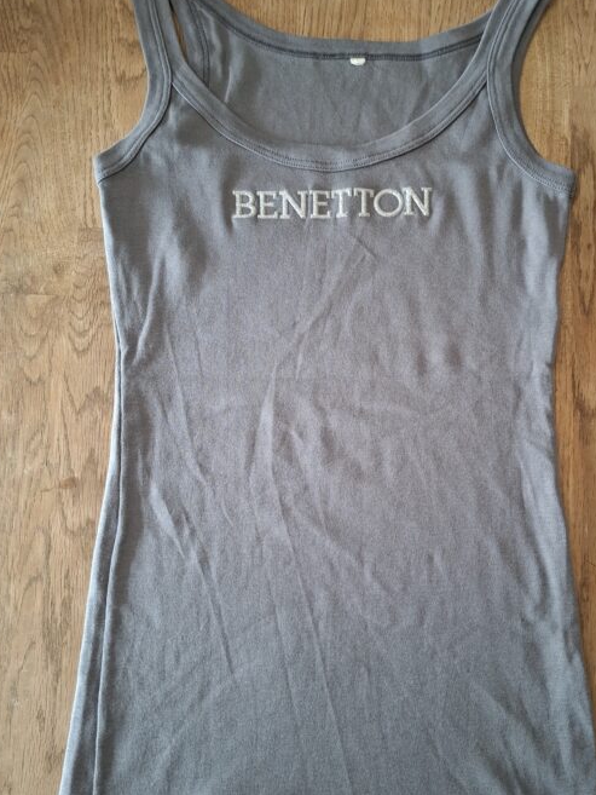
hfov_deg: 49.6
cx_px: 347
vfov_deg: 63.4
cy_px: 410
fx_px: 643
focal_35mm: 28
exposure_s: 1/33
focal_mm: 5.54
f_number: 1.8
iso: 250
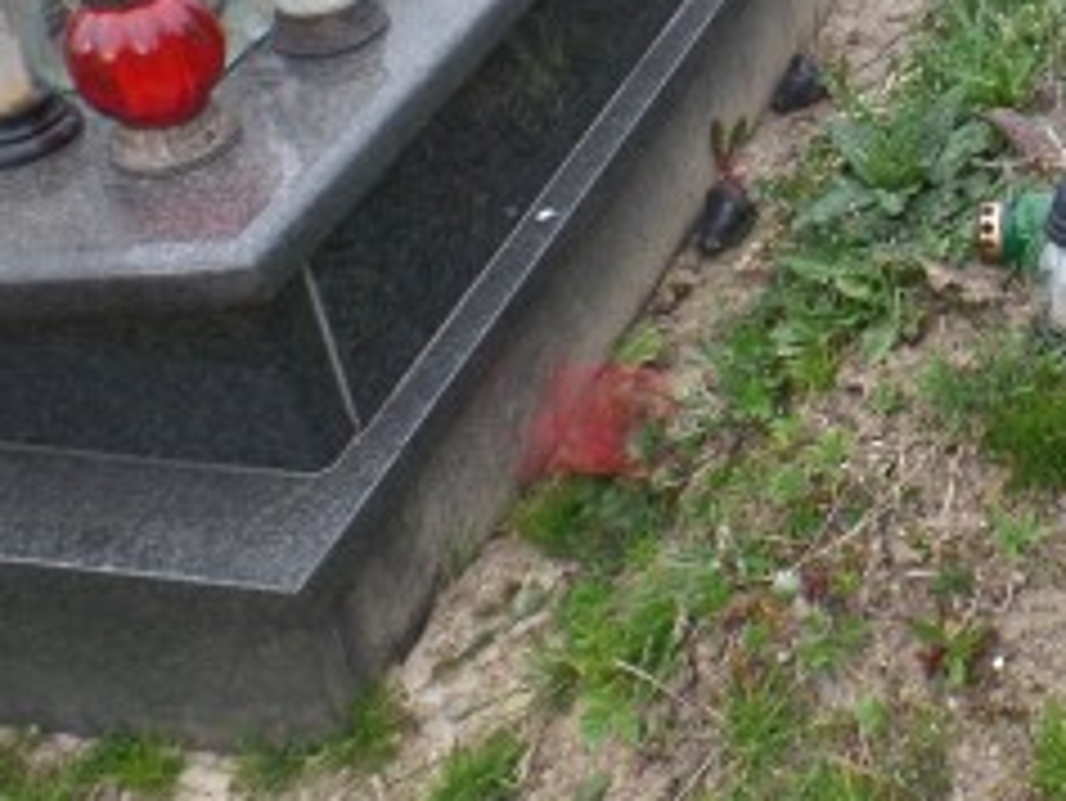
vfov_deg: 22.7
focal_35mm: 62
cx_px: 1147
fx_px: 1910
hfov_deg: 28.6
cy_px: -18
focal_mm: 4.1
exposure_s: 1/125
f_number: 3.5
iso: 100
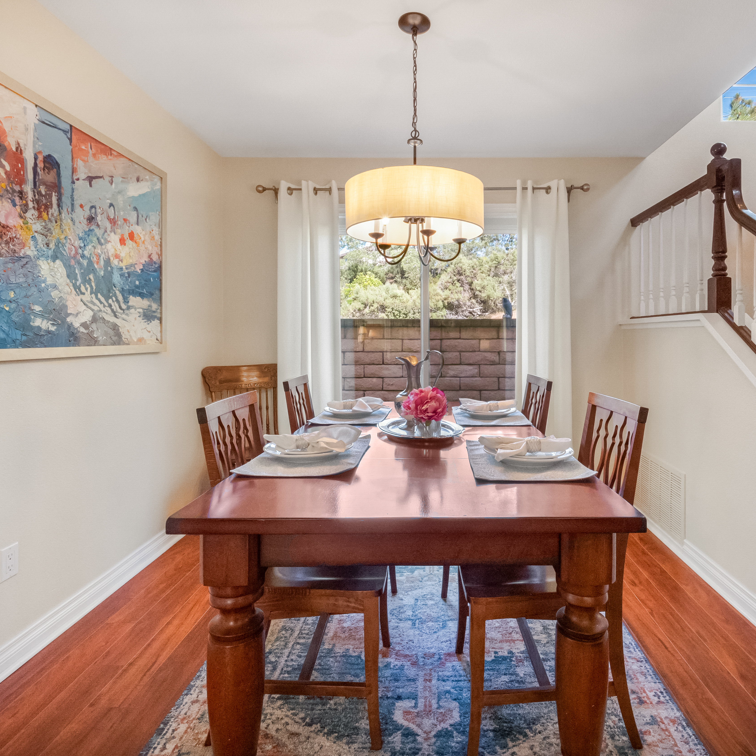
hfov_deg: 83.5
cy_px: 373
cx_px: 432
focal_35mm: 17
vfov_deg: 84.0
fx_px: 420
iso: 3200
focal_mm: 7
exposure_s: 1/50
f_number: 9
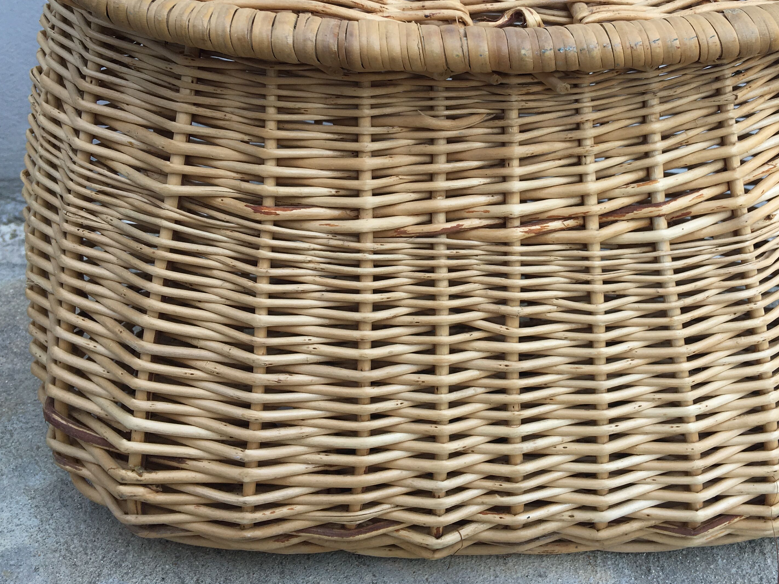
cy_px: 191
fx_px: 923
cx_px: 490
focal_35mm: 41
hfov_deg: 45.4
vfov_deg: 34.8
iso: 25
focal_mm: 4.15
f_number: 2.2
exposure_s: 1/228
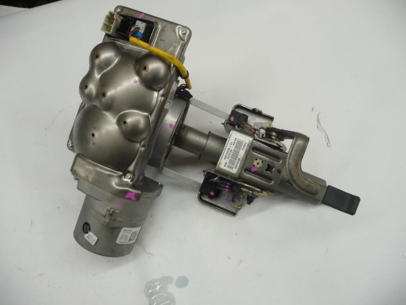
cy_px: 152
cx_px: 203
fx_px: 328
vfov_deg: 49.7
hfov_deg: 63.4
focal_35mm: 28
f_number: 3.3
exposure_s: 1/60
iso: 320
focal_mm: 4.7
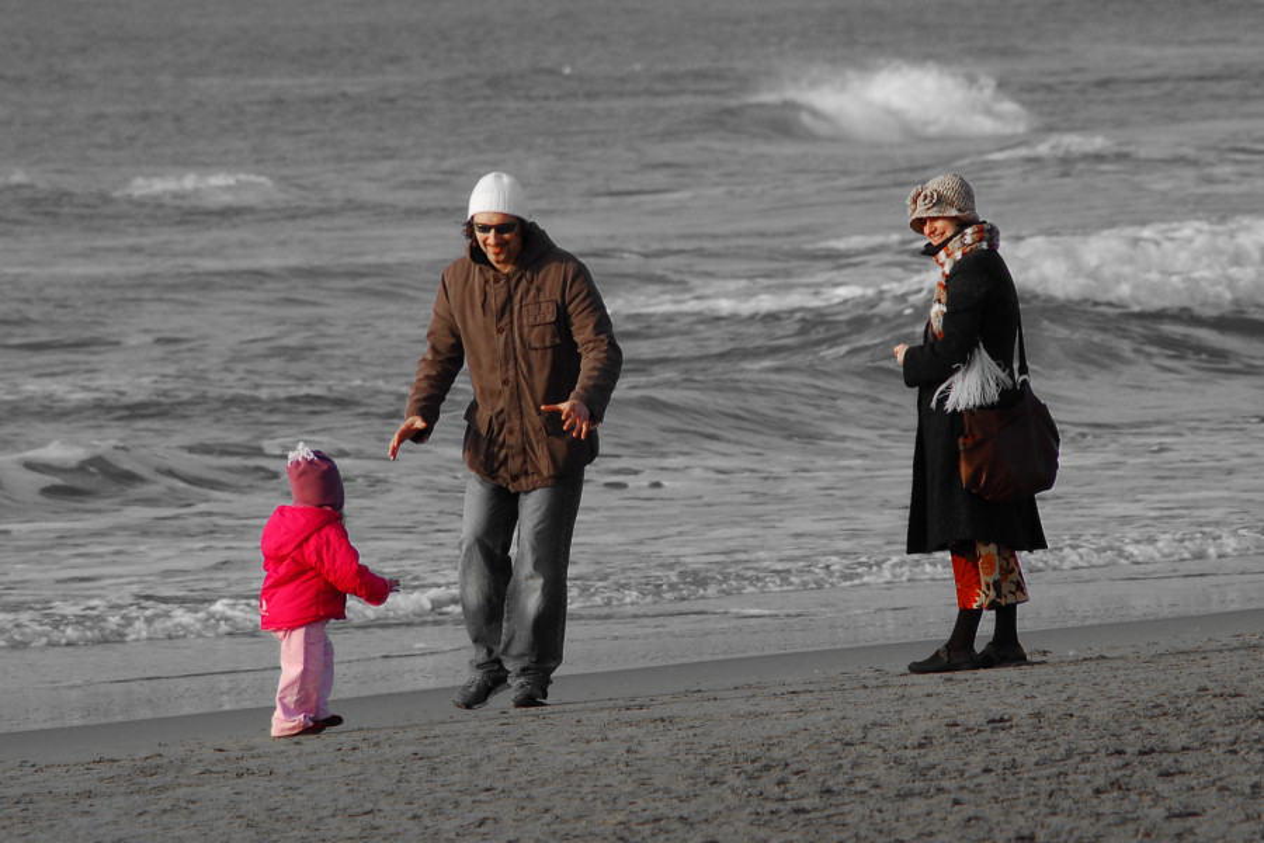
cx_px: 632
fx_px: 15799
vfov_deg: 3.1
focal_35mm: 450
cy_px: 422
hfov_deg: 4.6
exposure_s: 1/400
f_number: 8
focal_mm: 300
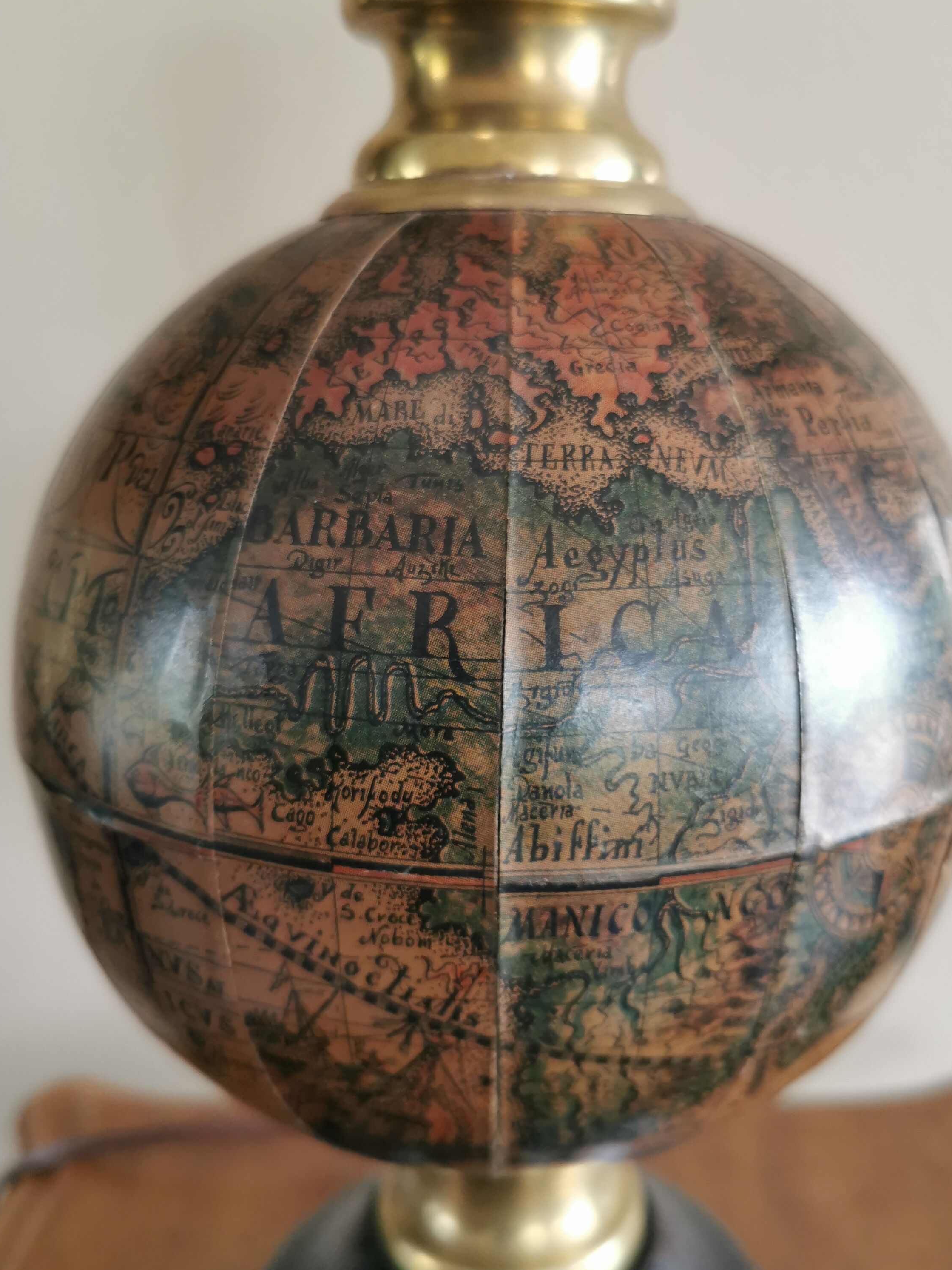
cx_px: 557
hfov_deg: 42.8
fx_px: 1210
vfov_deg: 55.3
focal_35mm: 33
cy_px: 683
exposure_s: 1/120
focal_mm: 5.56
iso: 125
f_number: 1.6
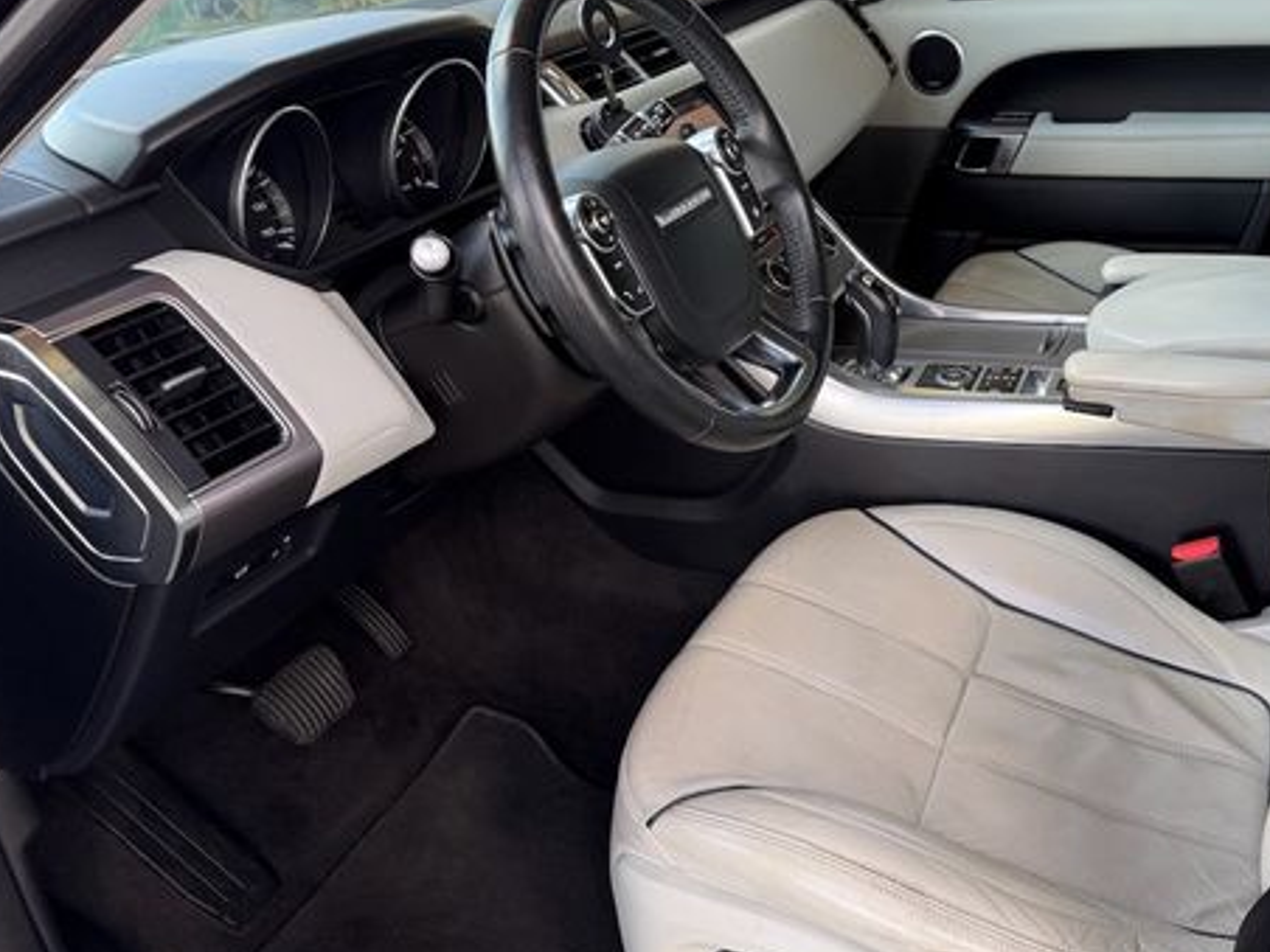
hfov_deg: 53.2
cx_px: 812
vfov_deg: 41.7
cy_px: 404
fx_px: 1247
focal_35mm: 34
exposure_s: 1/121
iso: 100
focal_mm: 6.76
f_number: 1.78
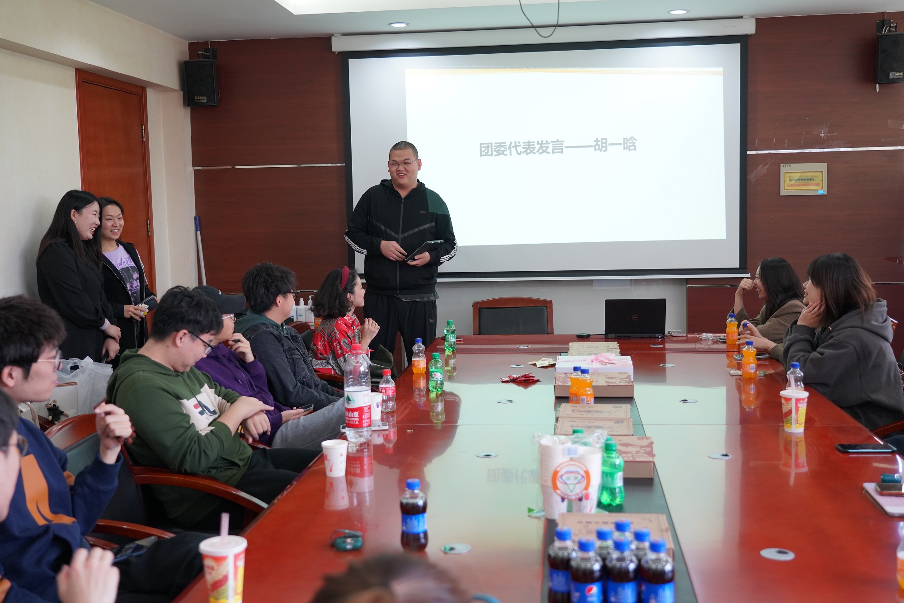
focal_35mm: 39
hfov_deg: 49.5
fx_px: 979
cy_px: 302
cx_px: 452
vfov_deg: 34.2
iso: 1600
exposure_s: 1/160
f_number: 4
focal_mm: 39
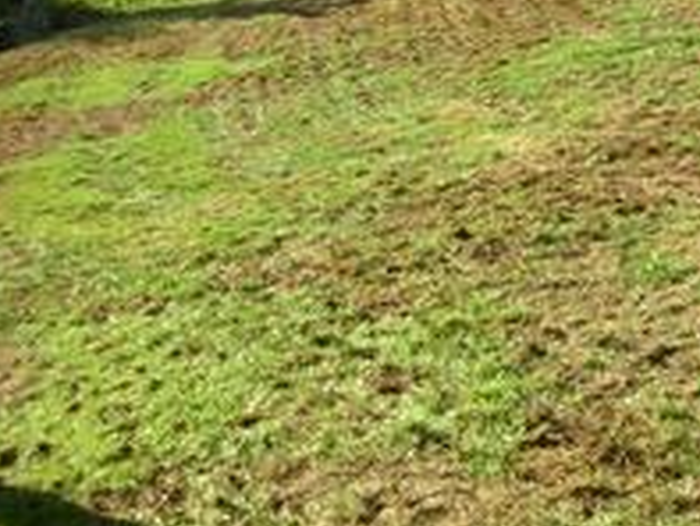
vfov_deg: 20.7
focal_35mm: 71
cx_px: 668
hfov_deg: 26.2
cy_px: 213
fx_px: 1437
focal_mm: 5.8
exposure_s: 1/47
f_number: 8.5
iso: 50
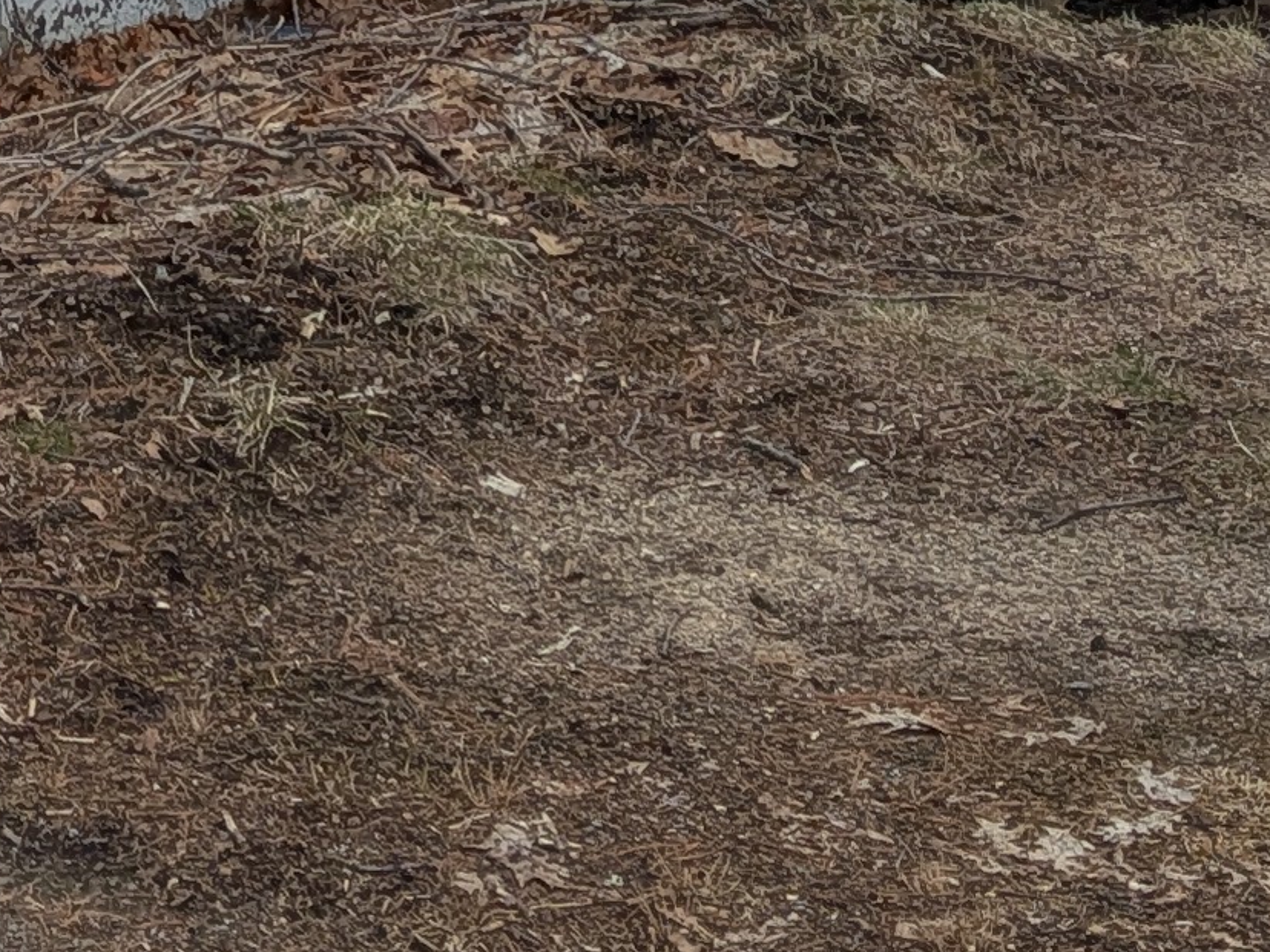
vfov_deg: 11.4
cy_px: -1041
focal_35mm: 116
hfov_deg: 16.9
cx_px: 345
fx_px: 4256
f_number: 1.7
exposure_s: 1/851
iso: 31
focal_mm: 4.53
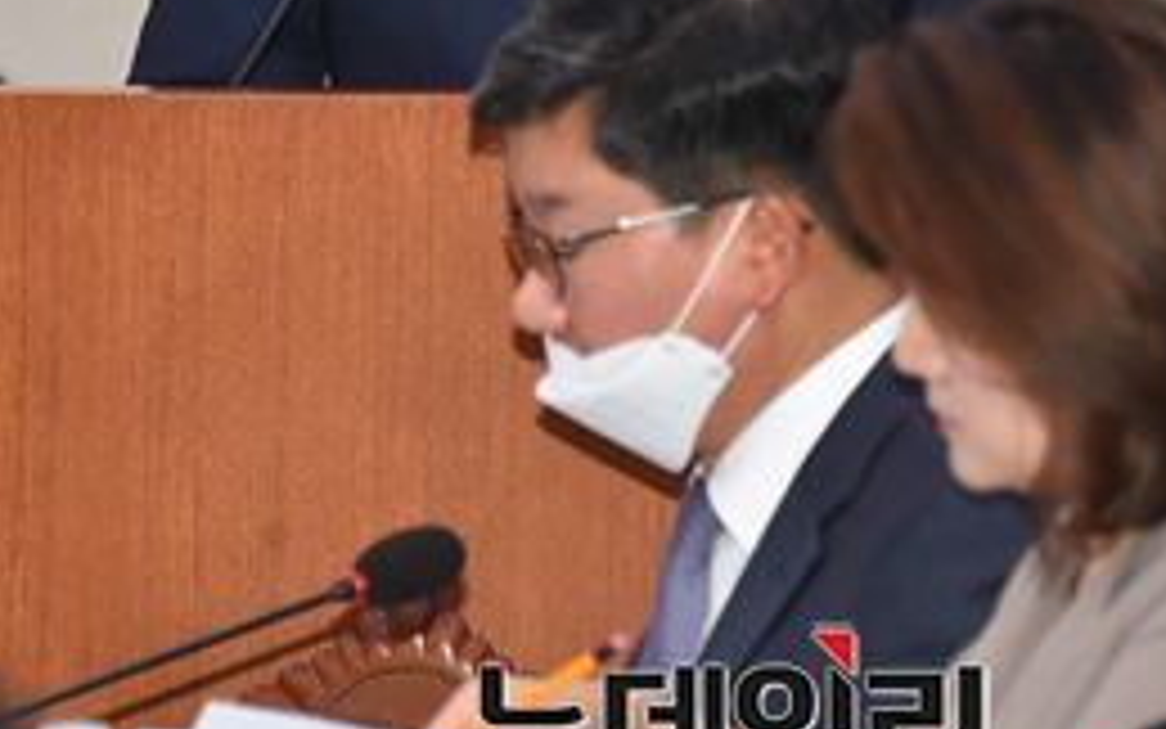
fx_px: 20819
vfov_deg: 2.0
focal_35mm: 655
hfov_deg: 3.2
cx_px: 716
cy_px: -50
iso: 2000
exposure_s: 1/250
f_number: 6.3
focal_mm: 260
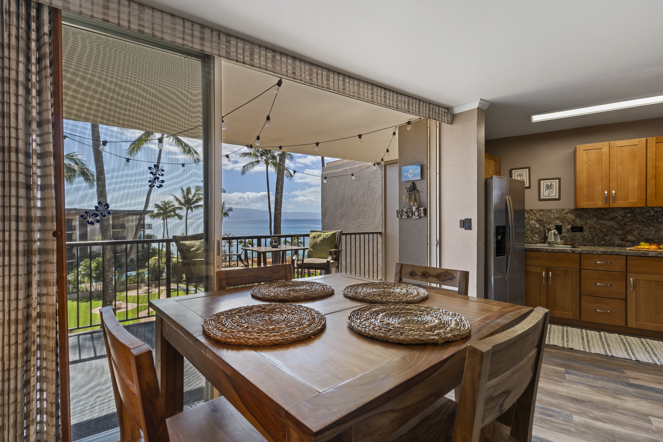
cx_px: 332
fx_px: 313
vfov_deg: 70.4
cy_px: 221
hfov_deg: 93.3
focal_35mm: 17
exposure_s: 1/10
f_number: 8
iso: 100
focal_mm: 17
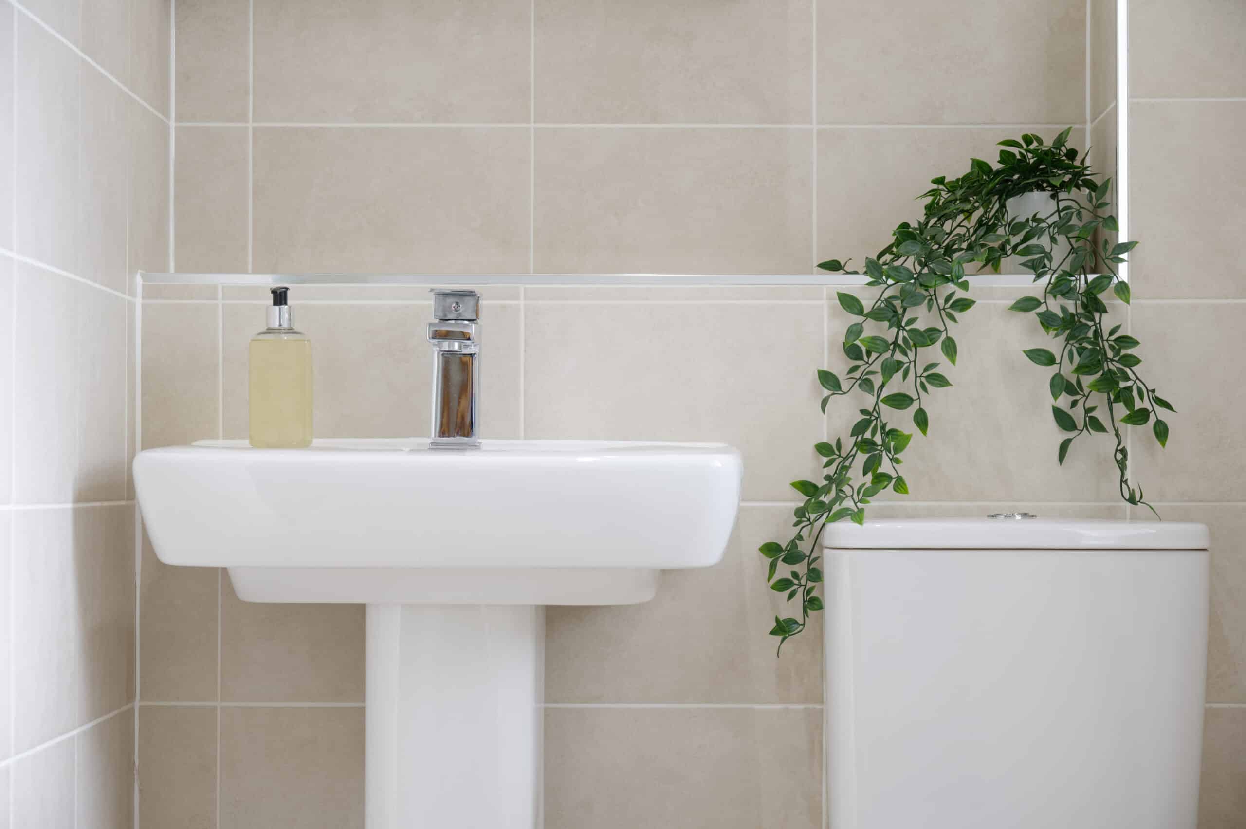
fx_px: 3147
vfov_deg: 15.0
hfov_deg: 22.4
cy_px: 414
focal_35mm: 91
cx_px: 623
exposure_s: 1/30
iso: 800
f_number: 9
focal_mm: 91
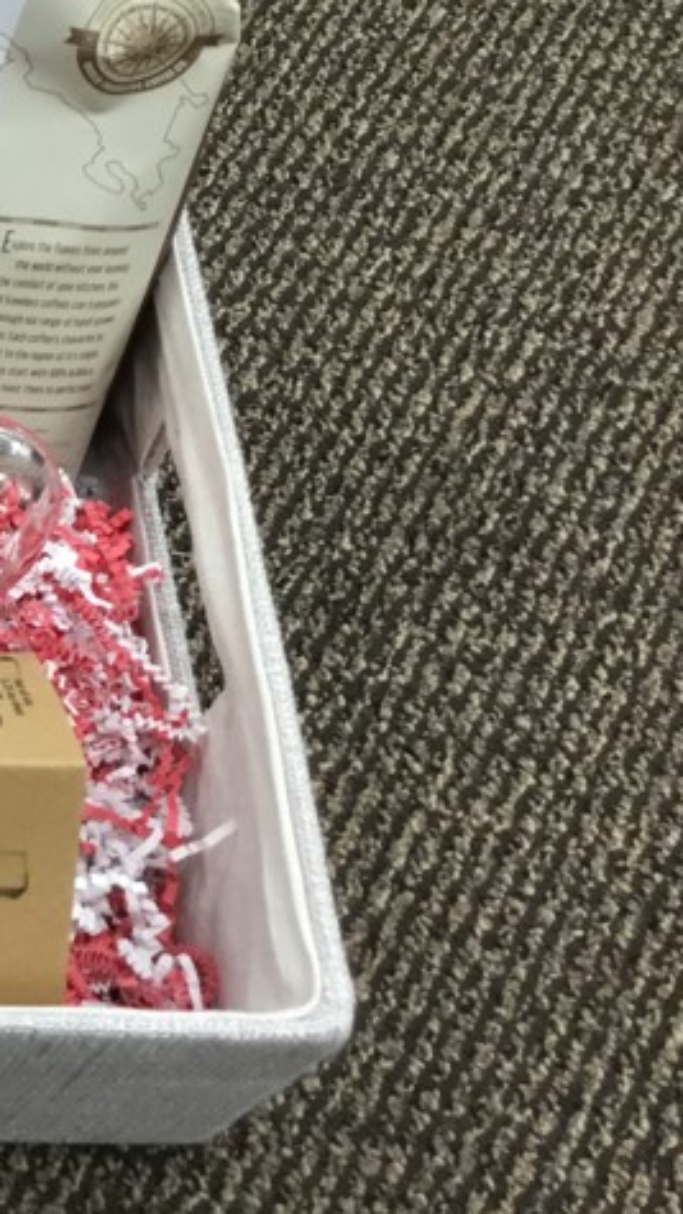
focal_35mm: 64
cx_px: -453
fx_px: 2062
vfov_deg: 32.5
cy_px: 372
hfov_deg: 16.5
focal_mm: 3.3
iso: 100
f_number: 2.4
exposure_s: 1/30
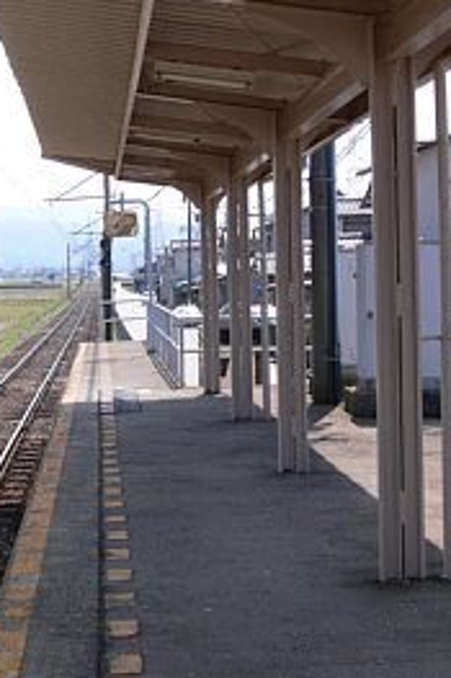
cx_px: 26
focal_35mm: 76
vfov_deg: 26.6
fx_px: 1430
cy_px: 296
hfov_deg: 17.6
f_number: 5.6
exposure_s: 1/200
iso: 80
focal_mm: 10.2
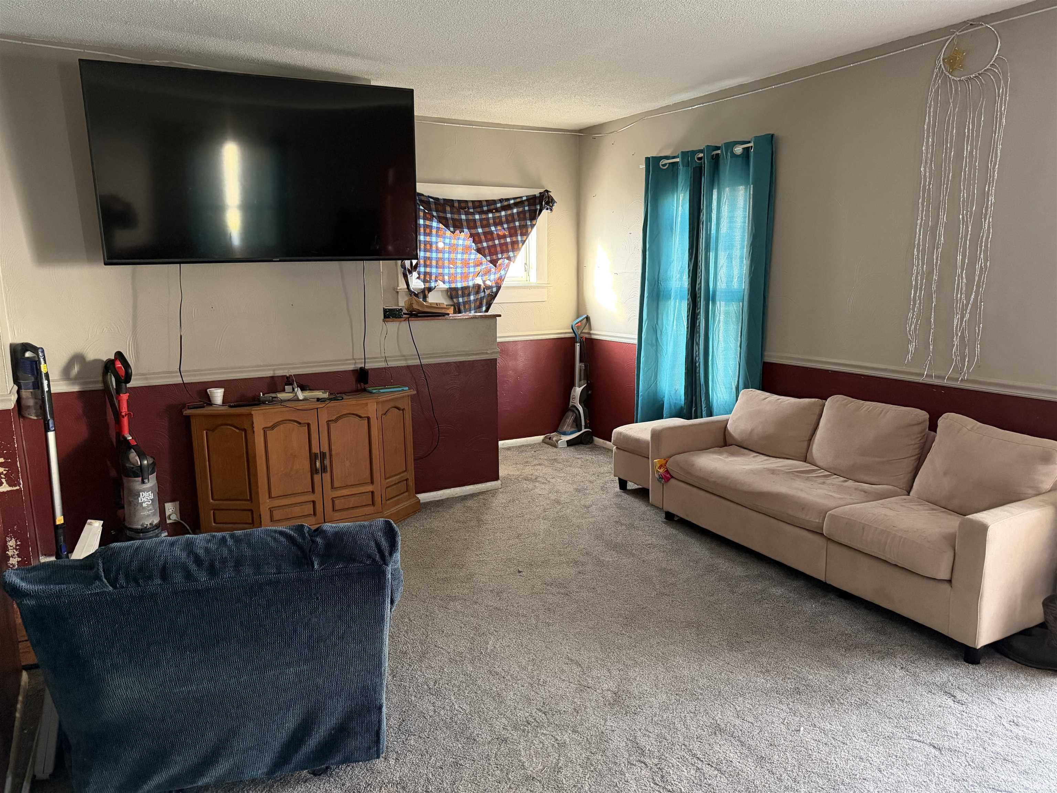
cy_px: 396
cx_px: 528
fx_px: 733
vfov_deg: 56.8
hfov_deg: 71.6
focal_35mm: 24
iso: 800
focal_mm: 6.76
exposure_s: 1/50
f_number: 1.78
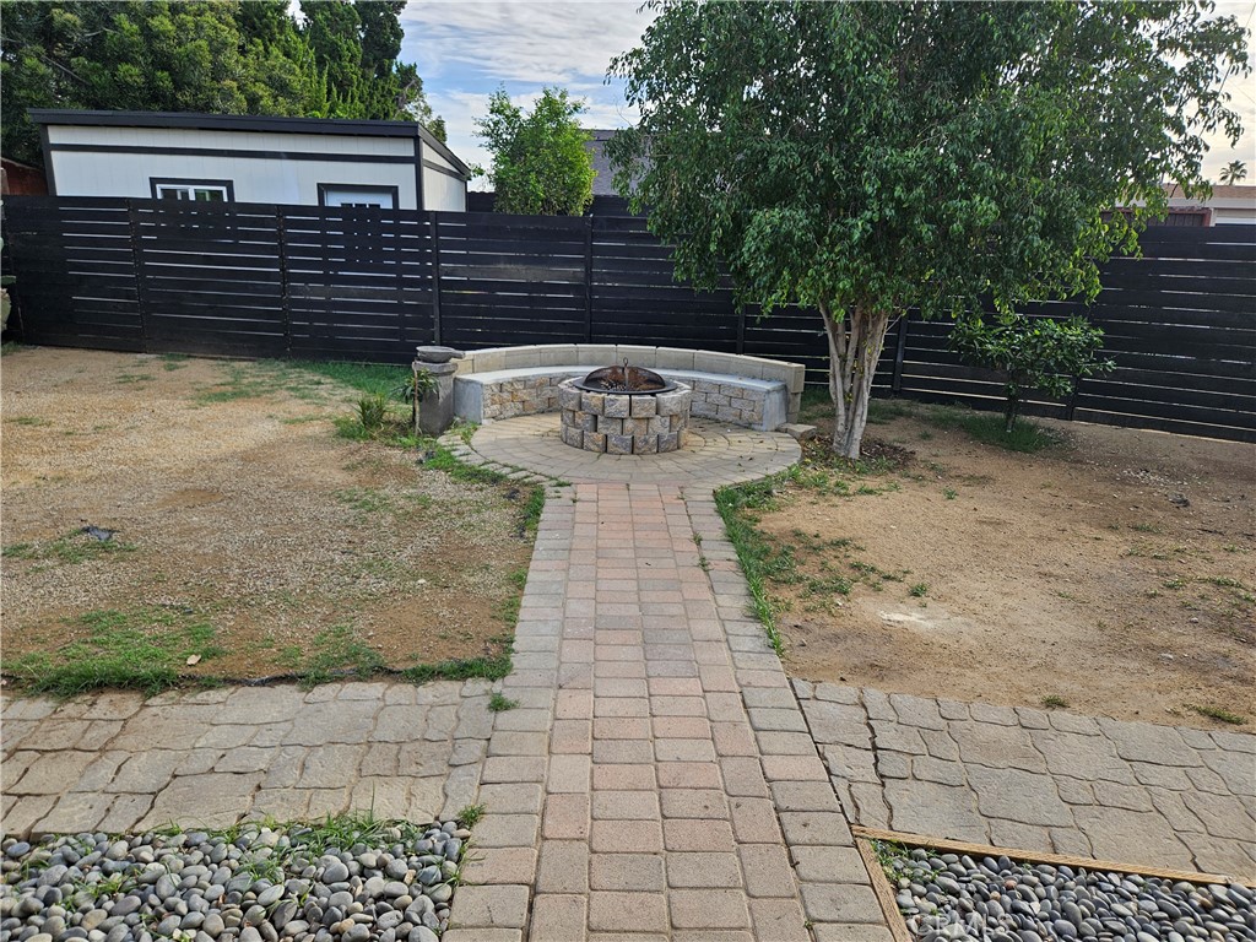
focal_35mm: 23
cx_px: 628
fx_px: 835
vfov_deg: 58.9
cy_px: 471
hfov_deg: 73.9
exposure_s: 1/726
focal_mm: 5.4
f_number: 1.8
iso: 25
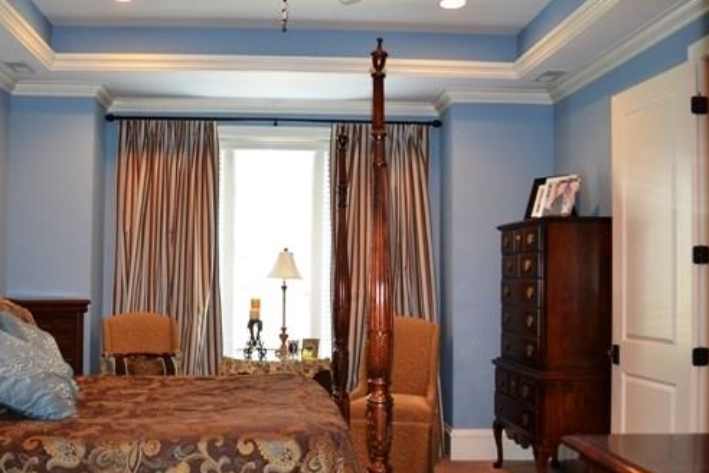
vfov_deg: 34.2
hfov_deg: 49.3
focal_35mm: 39
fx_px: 768
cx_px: 295
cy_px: 263
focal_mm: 20
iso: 800
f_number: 3.8
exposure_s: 1/60
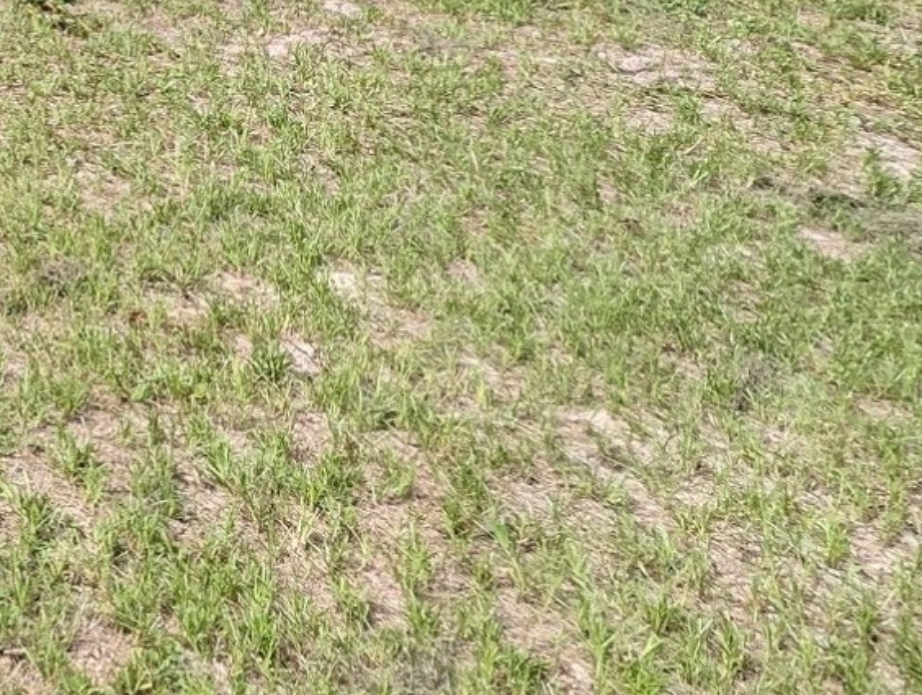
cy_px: -314
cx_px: -538
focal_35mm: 47
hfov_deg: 26.1
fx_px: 1254
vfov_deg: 24.8
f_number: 2.2
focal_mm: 1.95
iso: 46
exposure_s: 1/715
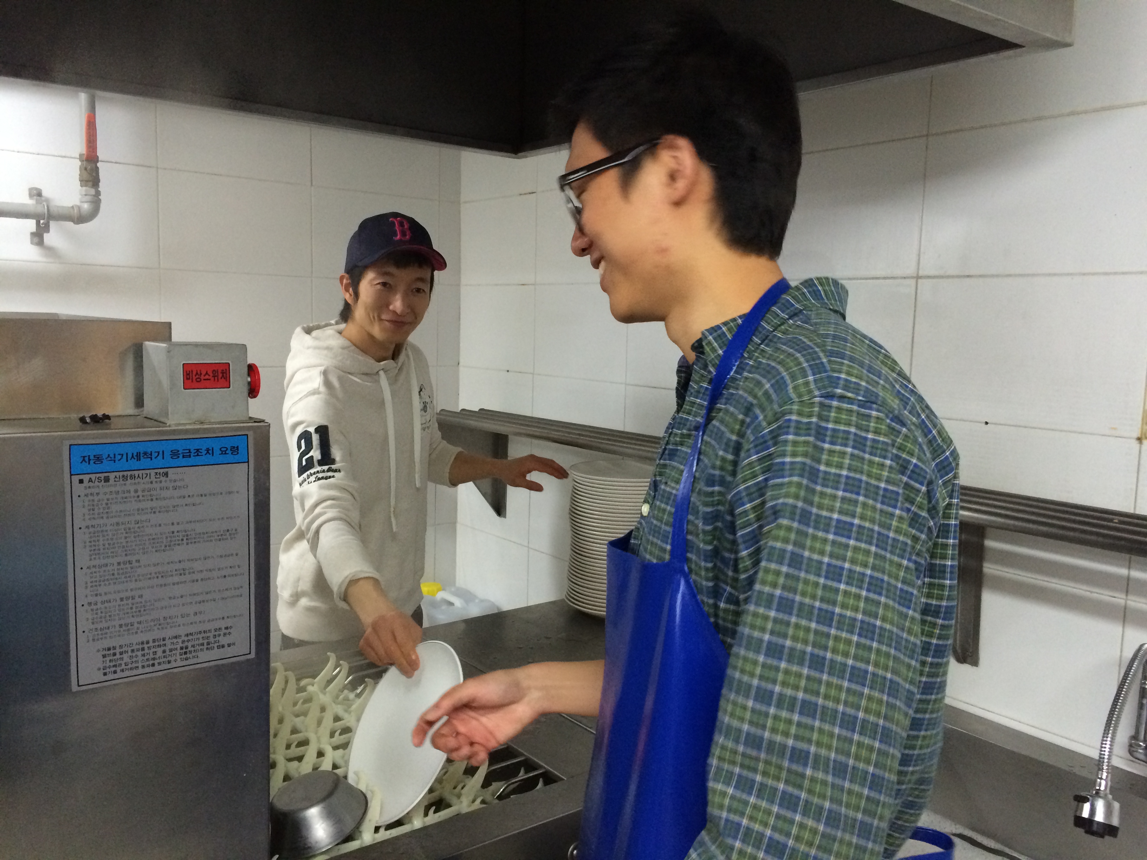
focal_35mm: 30
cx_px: 574
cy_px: 430
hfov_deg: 60.0
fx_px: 994
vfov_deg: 46.8
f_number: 2.2
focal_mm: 4.12
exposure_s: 1/30
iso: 200
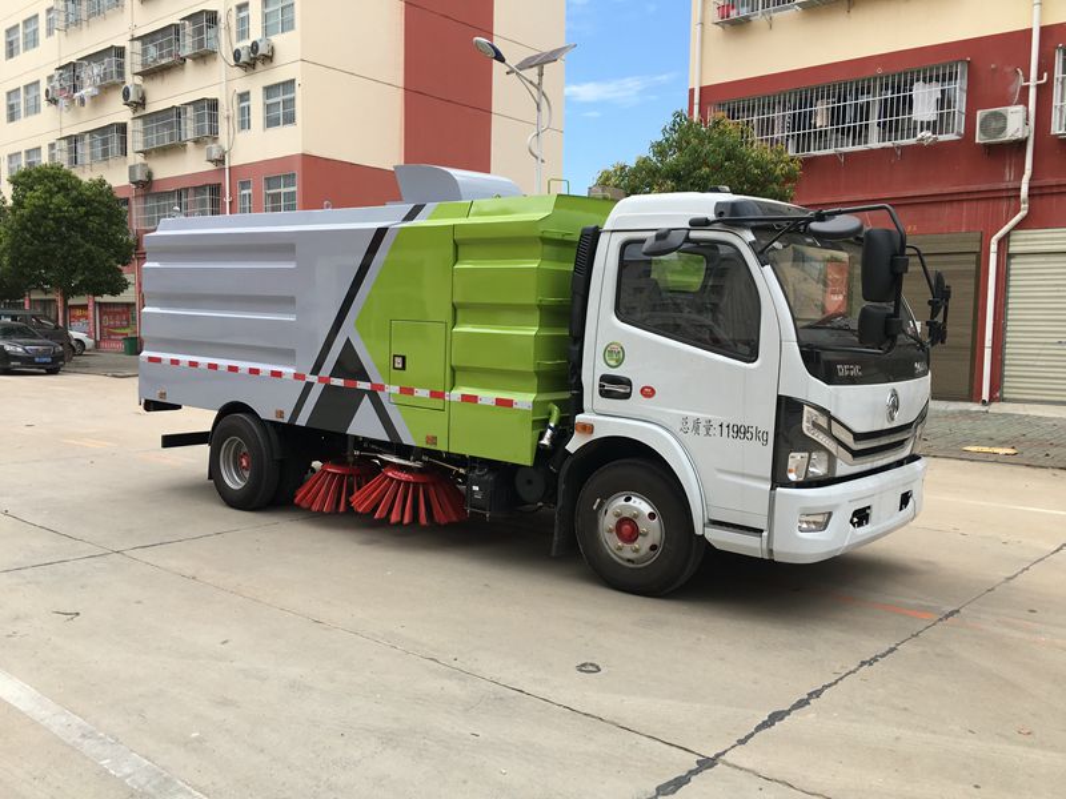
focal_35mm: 29
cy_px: 400
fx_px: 893
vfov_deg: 48.2
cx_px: 533
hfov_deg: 61.7
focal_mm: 4.15
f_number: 2.2
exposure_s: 1/855
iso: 25
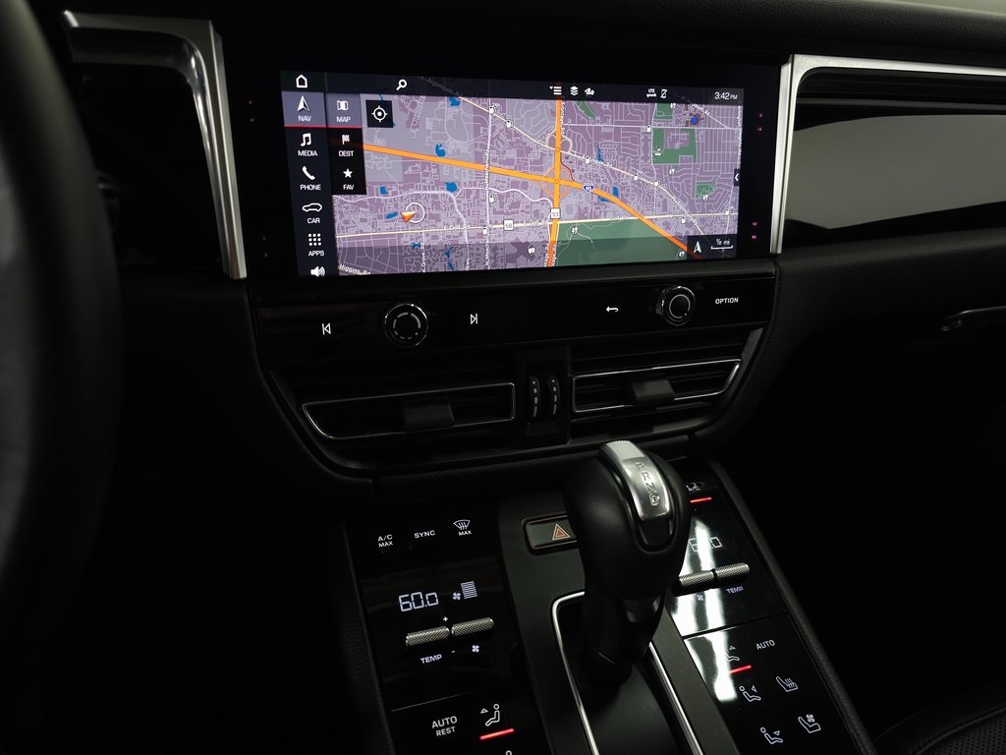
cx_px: 503
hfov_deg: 73.9
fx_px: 668
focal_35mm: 23
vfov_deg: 58.9
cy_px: 378
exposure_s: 1/60
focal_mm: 6.3
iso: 125
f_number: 1.7
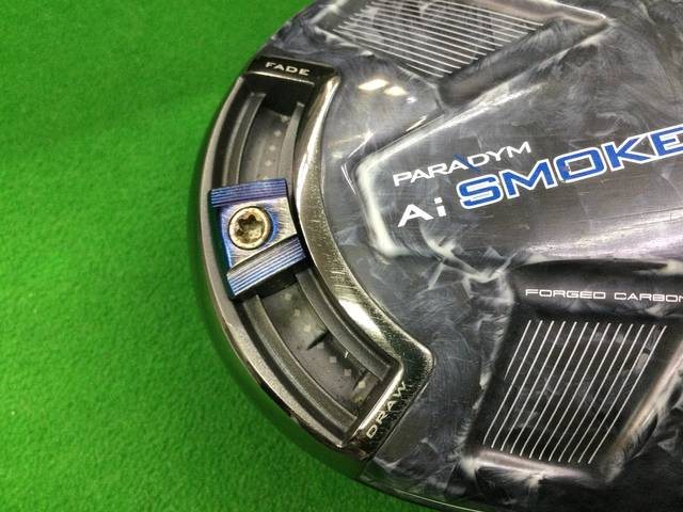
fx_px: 612
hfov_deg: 58.4
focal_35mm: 31
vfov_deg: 45.4
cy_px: 256
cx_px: 342
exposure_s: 1/30
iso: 100
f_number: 2.4
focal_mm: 3.3
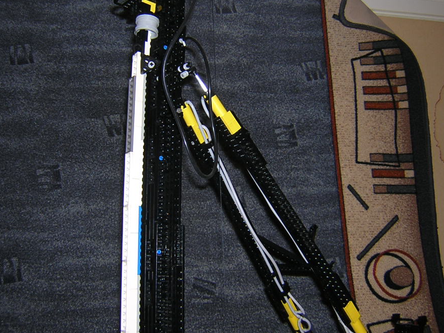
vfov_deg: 34.3
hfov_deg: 44.7
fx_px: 539
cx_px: 200
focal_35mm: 42
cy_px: 139
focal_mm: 4.7
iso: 100
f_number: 2.6
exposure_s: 1/60.1
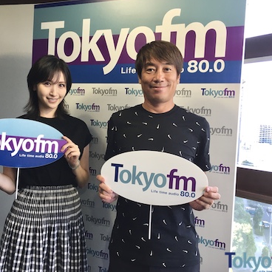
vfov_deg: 47.2
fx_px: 311
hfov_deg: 47.0
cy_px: 133
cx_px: 114
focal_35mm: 35
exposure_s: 1/30
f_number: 2.2
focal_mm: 4.15
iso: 32
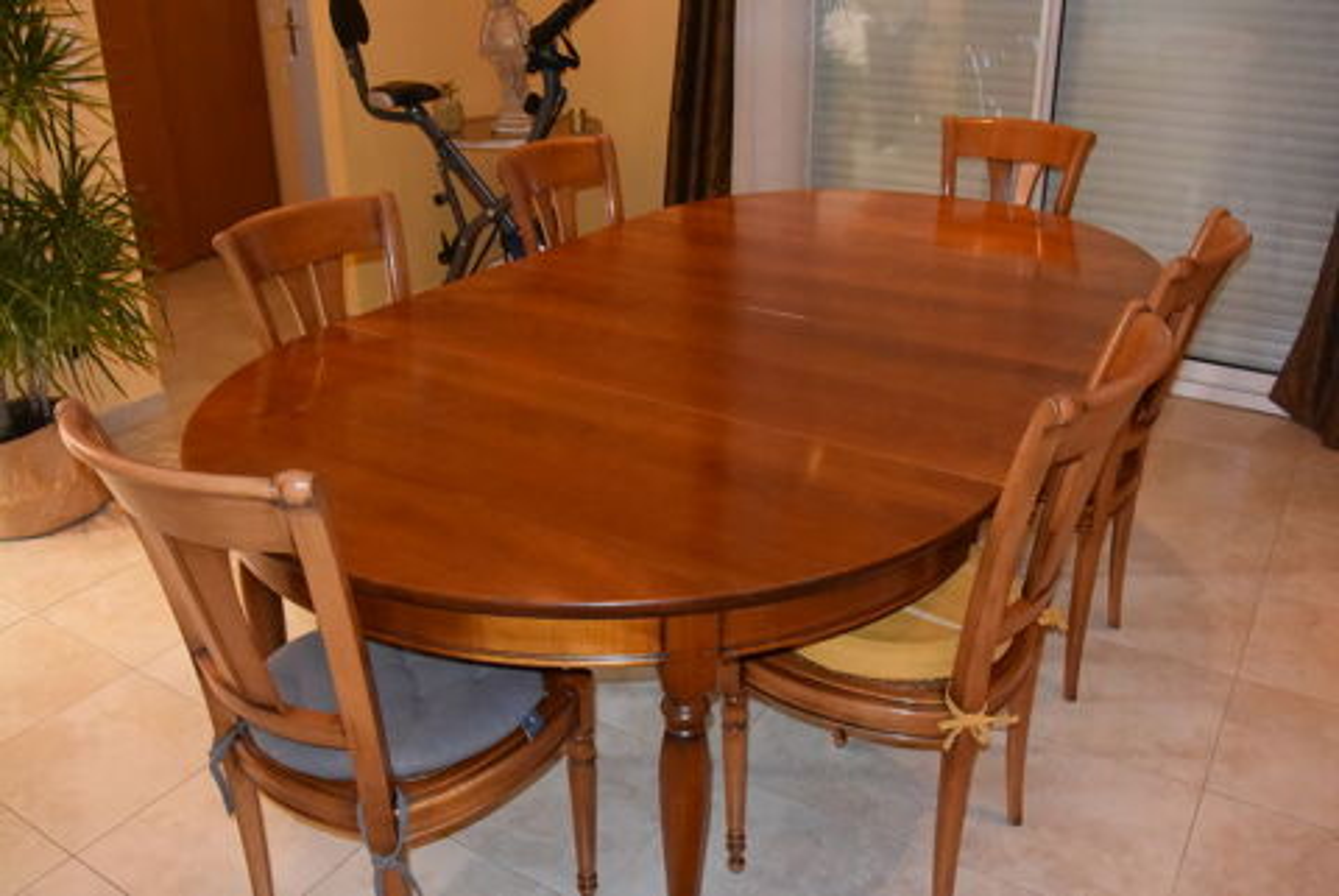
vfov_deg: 45.0
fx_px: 1080
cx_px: 670
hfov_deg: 63.6
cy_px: 448
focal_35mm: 29
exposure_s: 1/60
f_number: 3.5
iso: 3200
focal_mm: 11
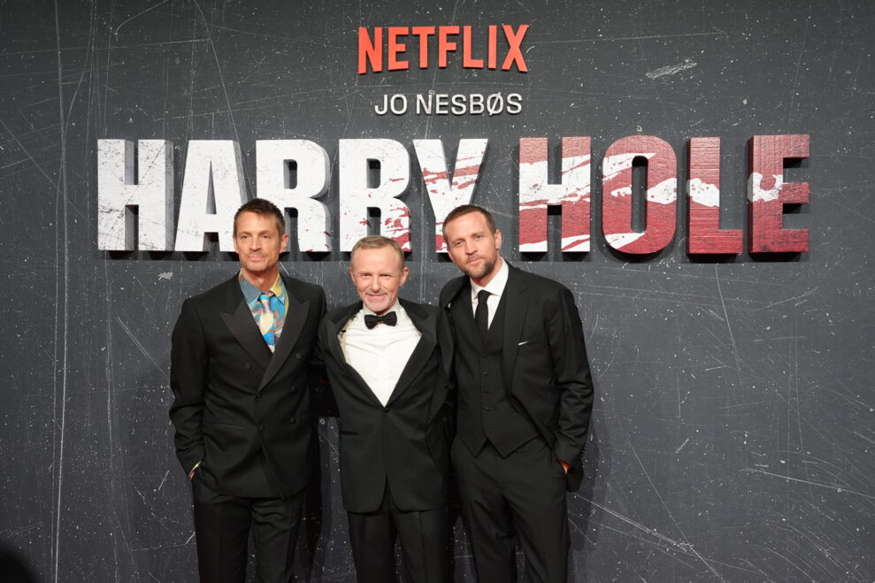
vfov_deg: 31.2
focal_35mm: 43
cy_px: 292
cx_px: 438
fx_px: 1045
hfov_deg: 45.4
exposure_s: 1/160
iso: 3200
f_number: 4
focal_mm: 43
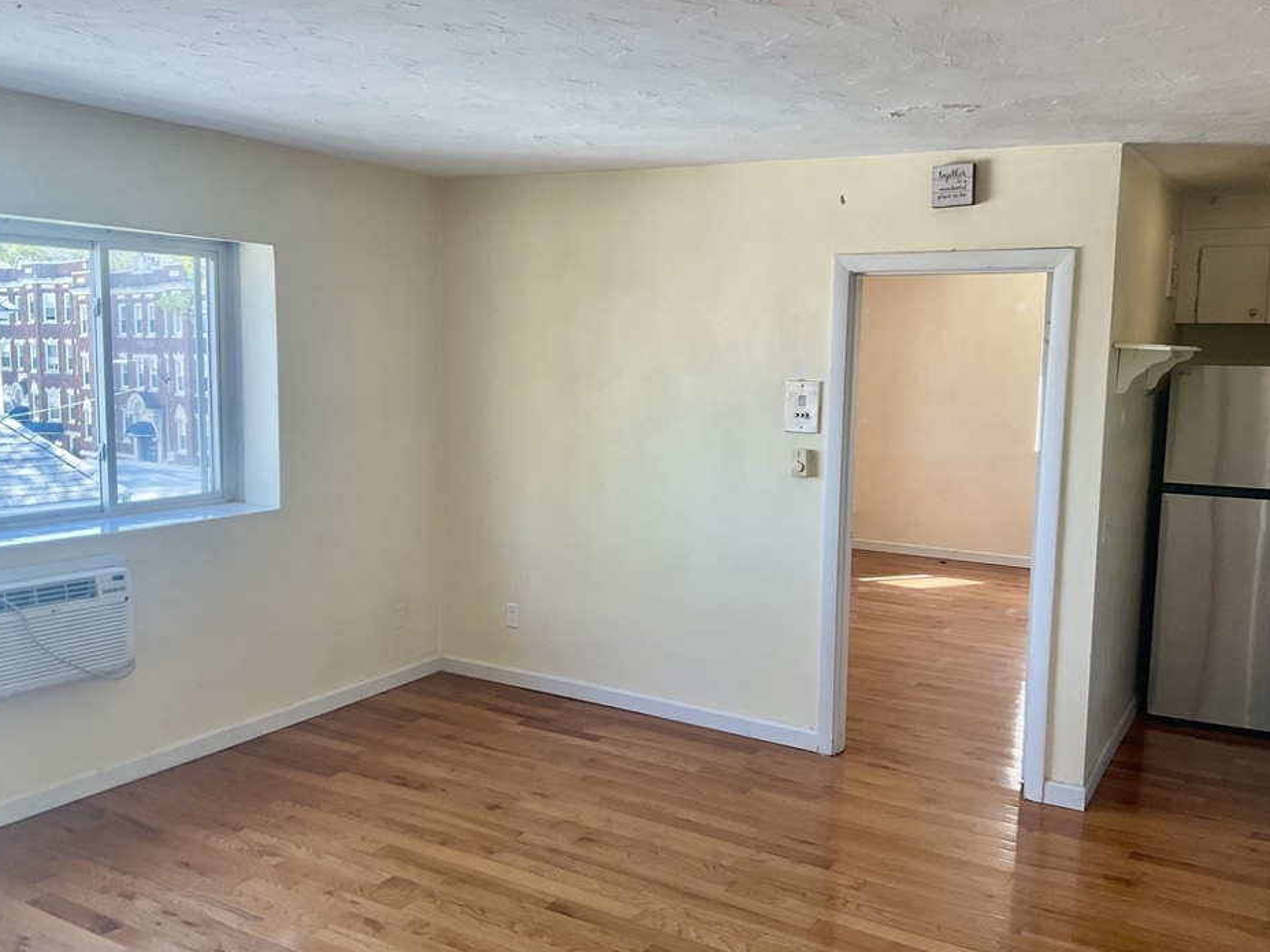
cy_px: 494
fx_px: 1174
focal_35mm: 32
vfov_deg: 44.2
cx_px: 619
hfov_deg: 56.8
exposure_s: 1/120
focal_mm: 3
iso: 50
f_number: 1.8
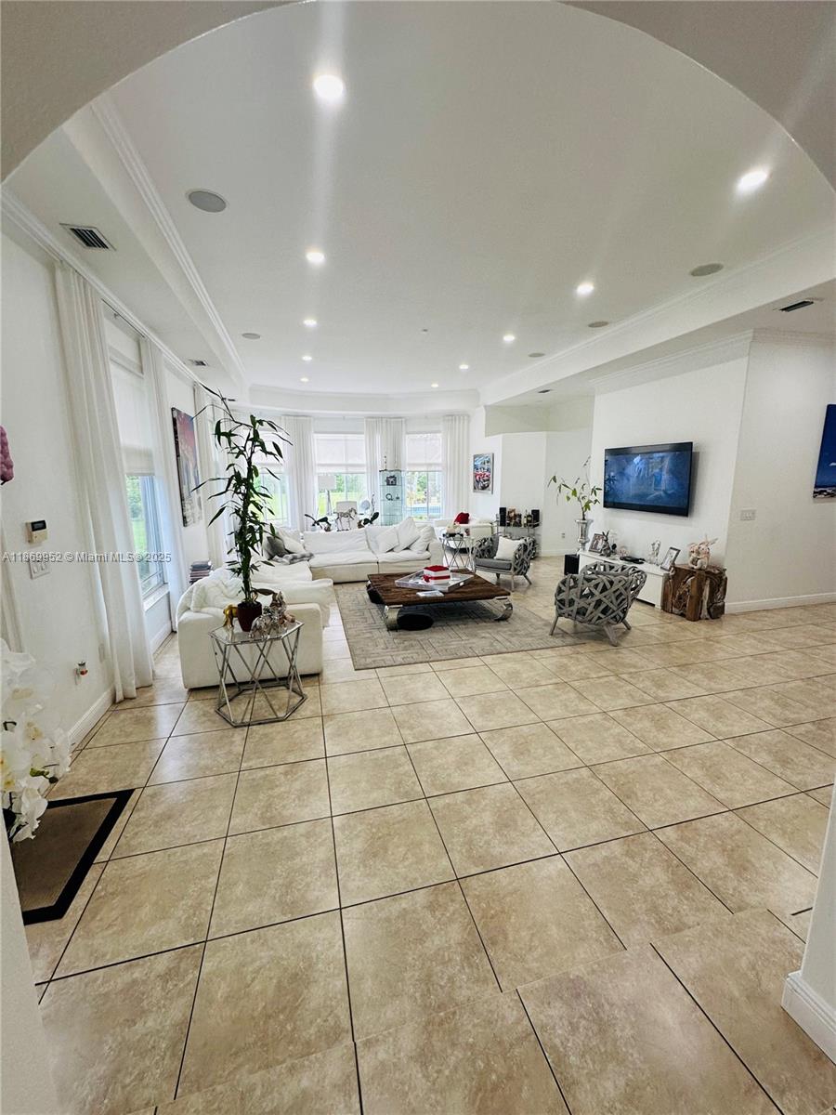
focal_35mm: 14
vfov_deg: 102.1
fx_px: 451
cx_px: 418
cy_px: 558
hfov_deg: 85.7
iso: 125
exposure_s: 1/120
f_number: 2.2
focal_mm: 2.22
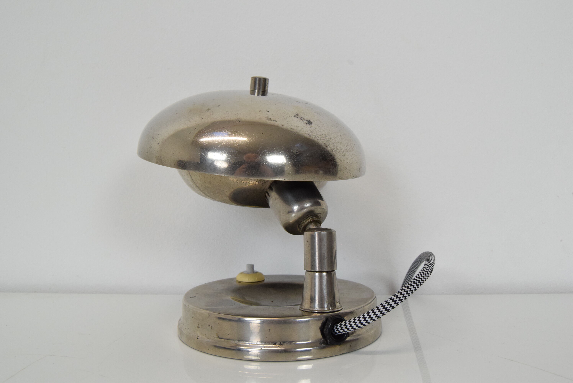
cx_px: 286
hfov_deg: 55.1
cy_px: 192
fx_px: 550
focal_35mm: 34
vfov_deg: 38.4
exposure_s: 1/200
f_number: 9
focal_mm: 23
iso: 1600
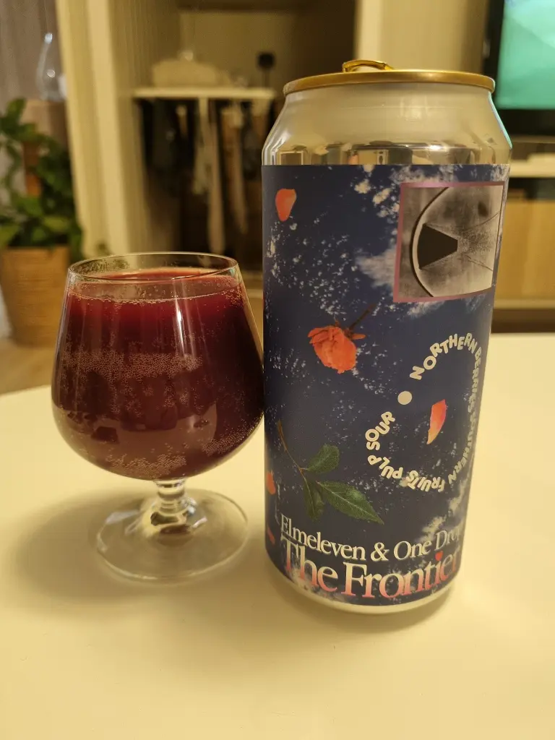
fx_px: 556
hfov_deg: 53.1
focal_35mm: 26
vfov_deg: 67.3
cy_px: 370
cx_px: 278
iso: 500
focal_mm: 5.4
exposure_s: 1/8
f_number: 1.8
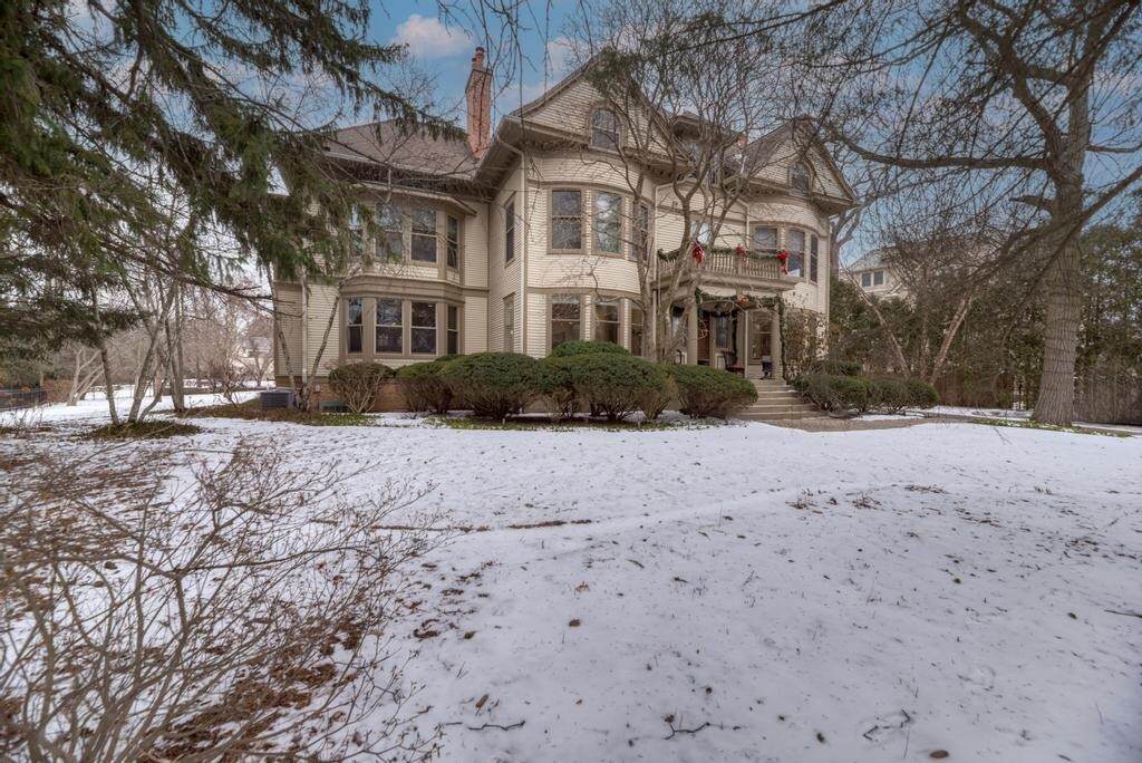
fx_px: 444
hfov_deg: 104.2
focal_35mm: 14
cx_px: 571
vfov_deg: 81.3
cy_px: 382
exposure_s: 1/4000
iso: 125
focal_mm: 14
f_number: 7.1
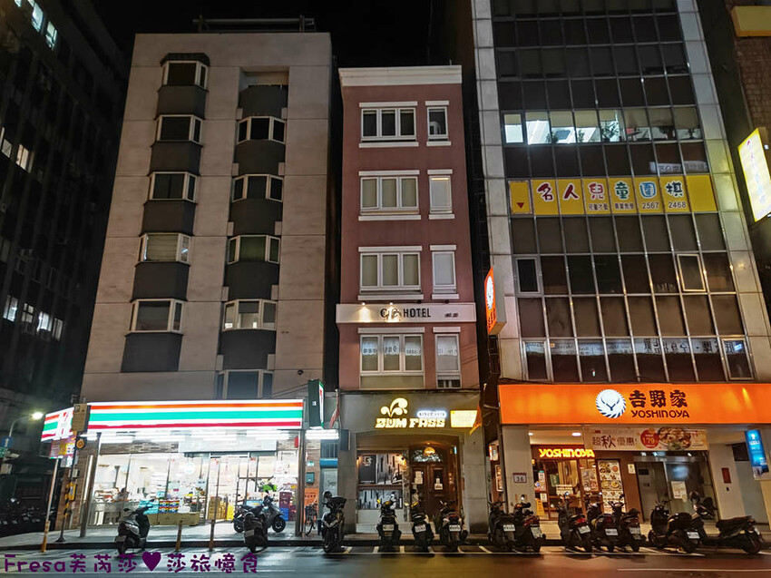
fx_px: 512
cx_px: 386
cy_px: 289
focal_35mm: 23
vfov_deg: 58.9
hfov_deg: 73.9
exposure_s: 1
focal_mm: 3.97
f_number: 1.7
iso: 781
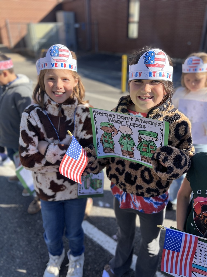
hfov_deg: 53.1
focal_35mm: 26
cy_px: 138
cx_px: 104
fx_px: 207
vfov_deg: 67.3
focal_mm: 5.7
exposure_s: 1/2252
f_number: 1.5
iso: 50
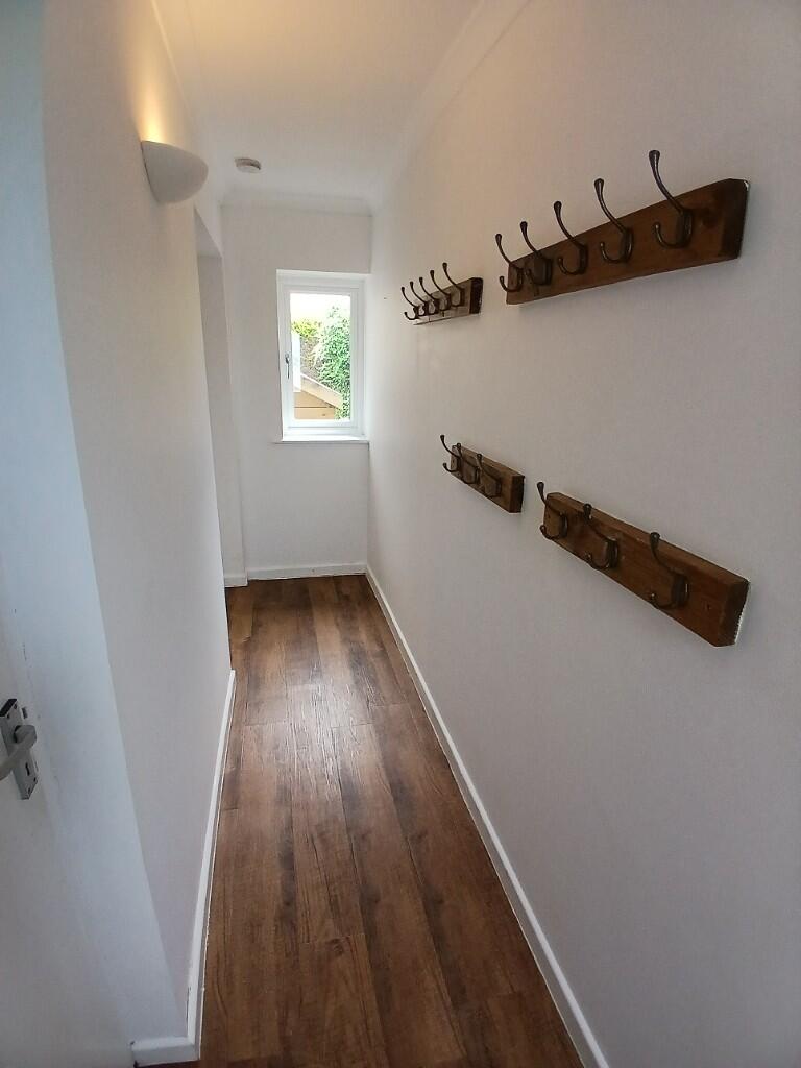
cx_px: 400
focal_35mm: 17
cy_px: 534
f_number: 2.2
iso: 64
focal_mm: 1.4
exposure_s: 1/50
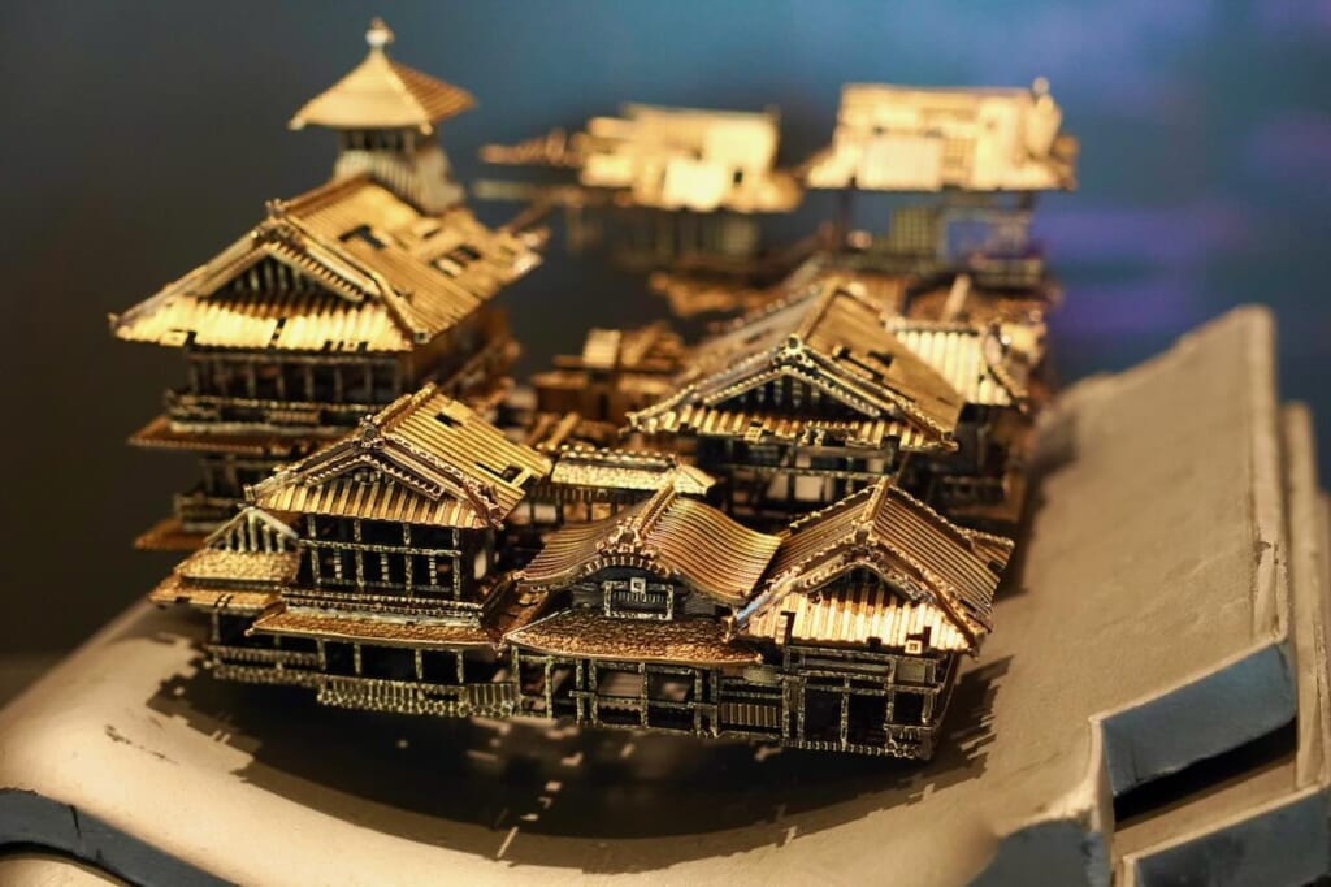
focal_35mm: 48
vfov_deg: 27.8
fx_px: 1791
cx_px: 666
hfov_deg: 40.8
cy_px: 444
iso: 1250
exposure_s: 1/50
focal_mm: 32.3
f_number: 2.8
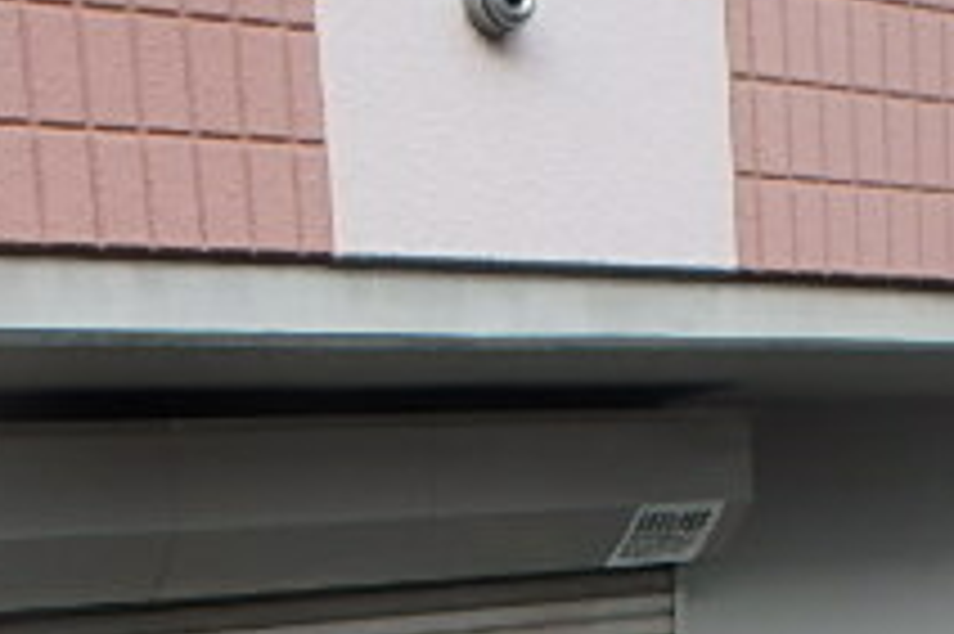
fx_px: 1748
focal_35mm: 66
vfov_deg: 18.4
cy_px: 935
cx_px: 400
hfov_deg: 30.5
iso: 125
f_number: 3.5
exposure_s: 1/60
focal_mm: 3.7
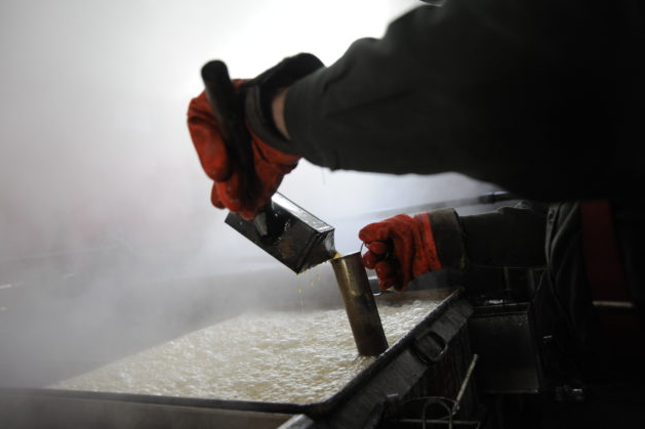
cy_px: 208
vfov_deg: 47.9
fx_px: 484
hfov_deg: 67.4
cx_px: 311
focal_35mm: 27
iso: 2000
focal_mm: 26
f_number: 3.5
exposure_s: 1/80
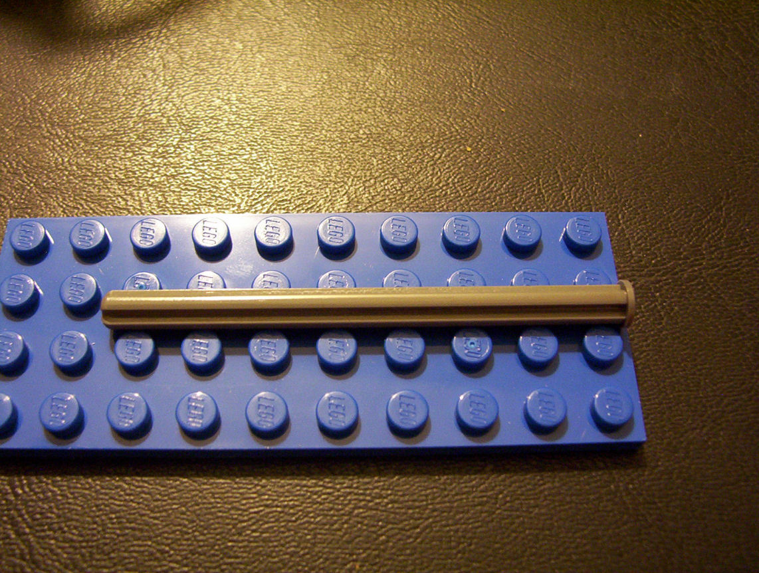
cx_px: 380
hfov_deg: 43.8
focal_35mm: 43
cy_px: 286
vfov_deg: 33.7
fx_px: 945
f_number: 2.73
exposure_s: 1/8.05
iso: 200
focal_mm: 5.77
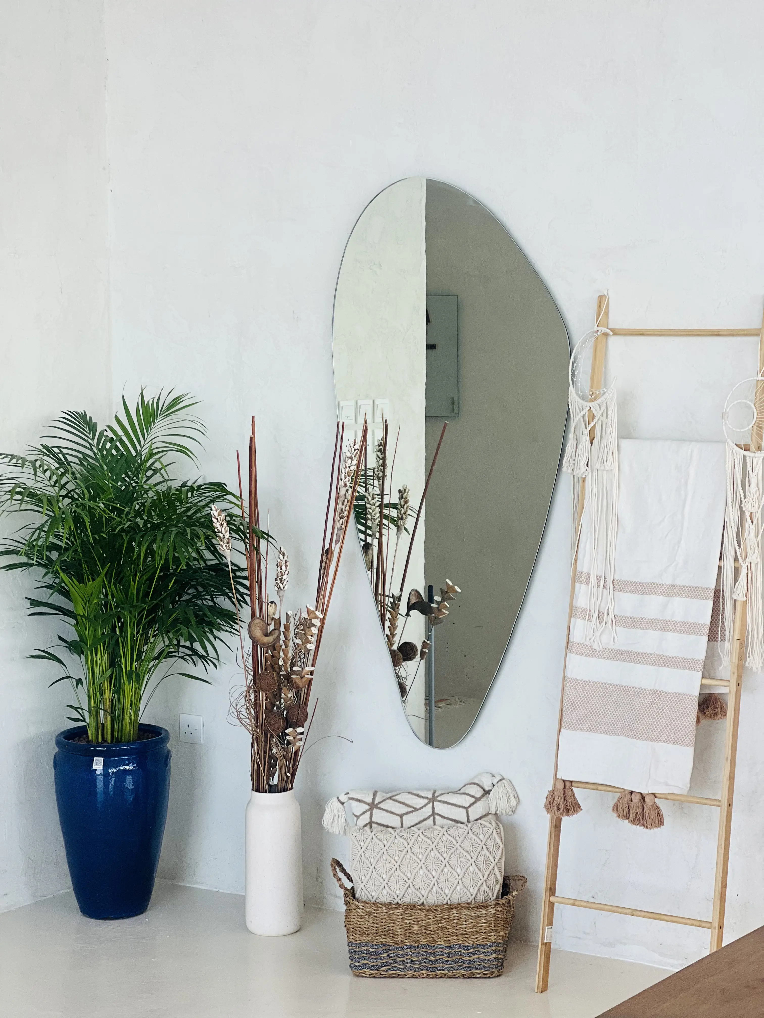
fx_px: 2266
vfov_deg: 25.3
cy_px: 509
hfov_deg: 19.1
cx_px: 382
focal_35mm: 77
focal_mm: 9
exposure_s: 1/120
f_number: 2.8
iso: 80
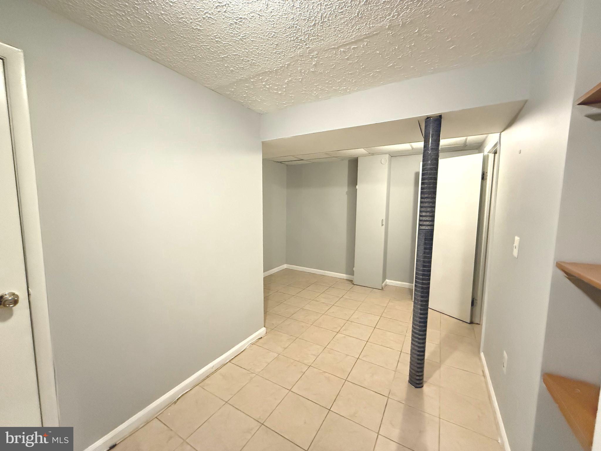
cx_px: 300
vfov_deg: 85.7
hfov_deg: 102.1
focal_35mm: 14
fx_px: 243
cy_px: 226
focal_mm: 2.22
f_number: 2.2
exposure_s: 1/60
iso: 1250
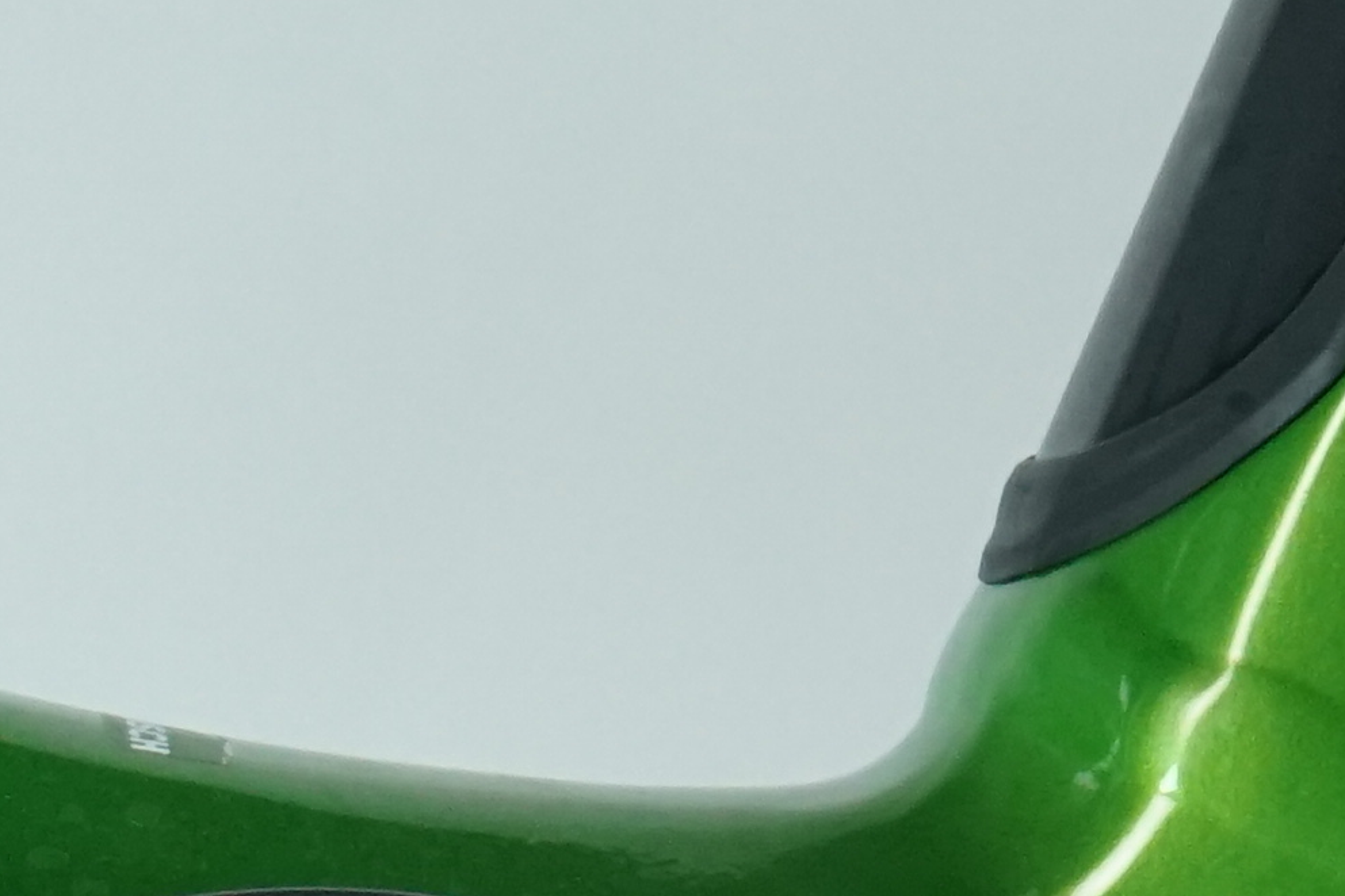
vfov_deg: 3.3
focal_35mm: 417
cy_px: 1869
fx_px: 15578
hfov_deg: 4.8
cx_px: -1563
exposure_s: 1/200
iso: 2000
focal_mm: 69
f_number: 5.6
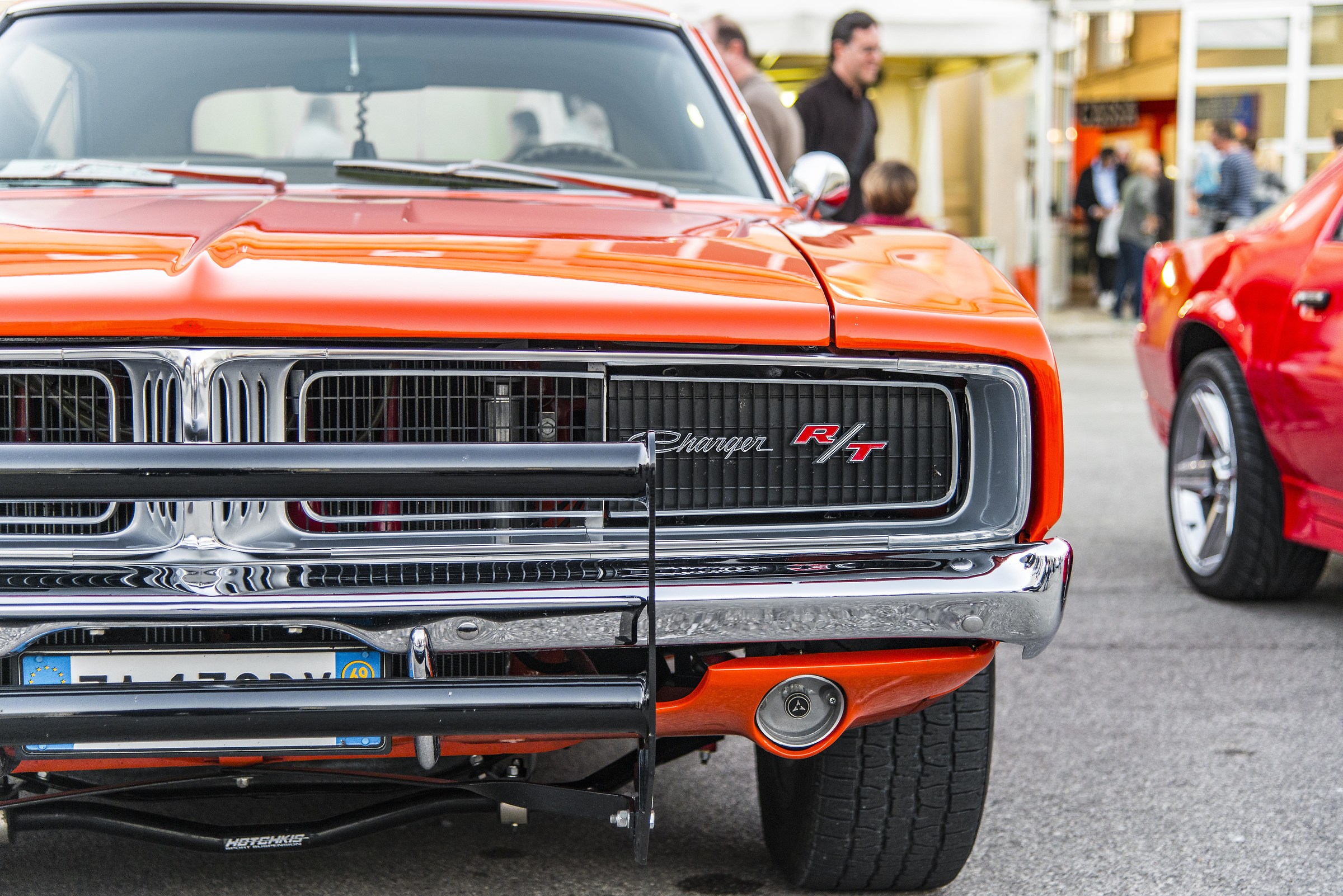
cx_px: 672
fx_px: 2314
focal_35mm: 62
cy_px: 448
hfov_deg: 32.4
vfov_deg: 21.9
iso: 1100
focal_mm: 62
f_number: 4
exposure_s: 1/60
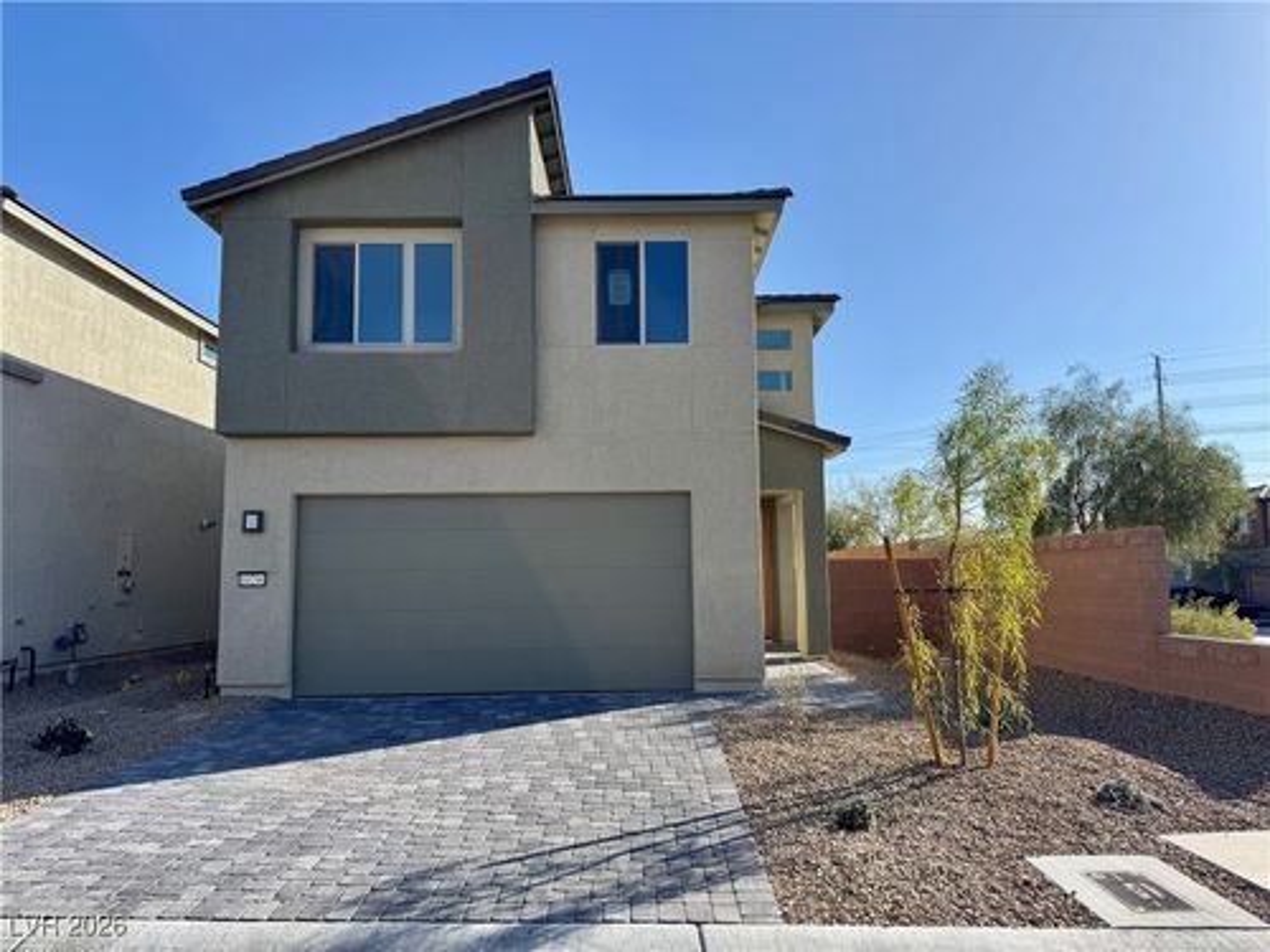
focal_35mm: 24
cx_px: 635
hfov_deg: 71.6
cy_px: 476
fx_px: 881
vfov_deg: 56.8
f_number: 1.78
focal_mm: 6.76
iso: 80
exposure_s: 1/4608
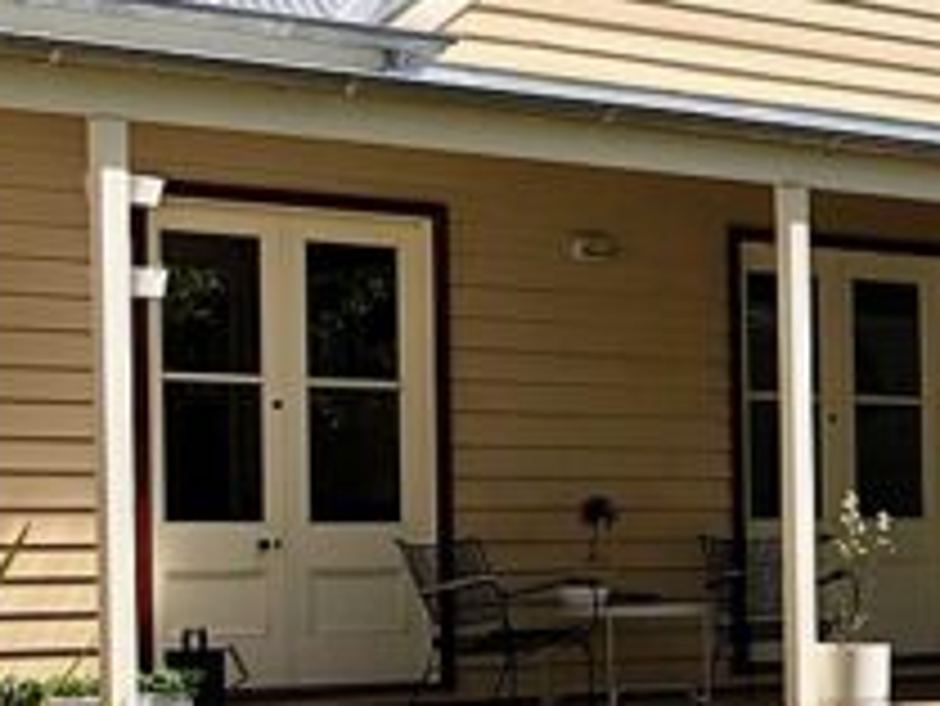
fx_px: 2799
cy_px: 625
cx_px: 1381
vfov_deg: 14.2
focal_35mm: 103
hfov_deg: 17.3
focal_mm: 4
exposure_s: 1/1372
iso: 20
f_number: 1.8
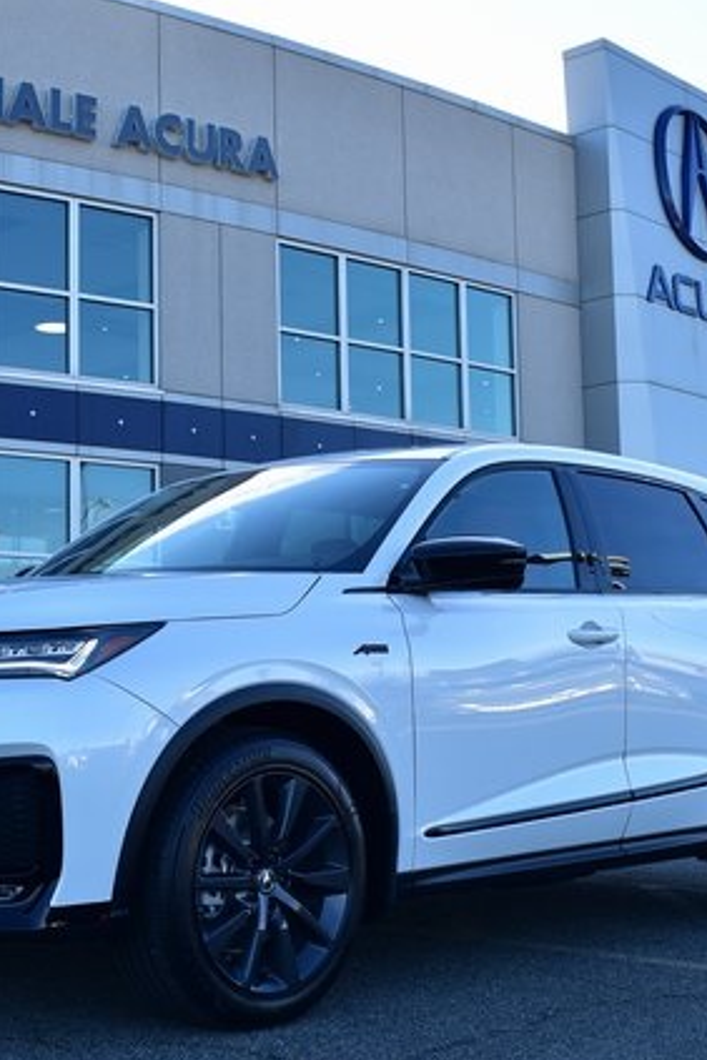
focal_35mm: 59
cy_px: 531
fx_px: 1738
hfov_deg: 22.9
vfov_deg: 33.9
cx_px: 271
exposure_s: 1/160
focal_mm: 26
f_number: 6.3
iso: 100
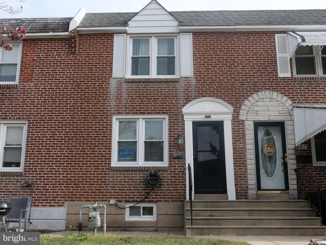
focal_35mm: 40
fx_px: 377
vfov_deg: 36.0
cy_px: 122
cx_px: 163
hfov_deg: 46.8
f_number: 5.6
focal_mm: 18.1
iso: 200
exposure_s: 1/320
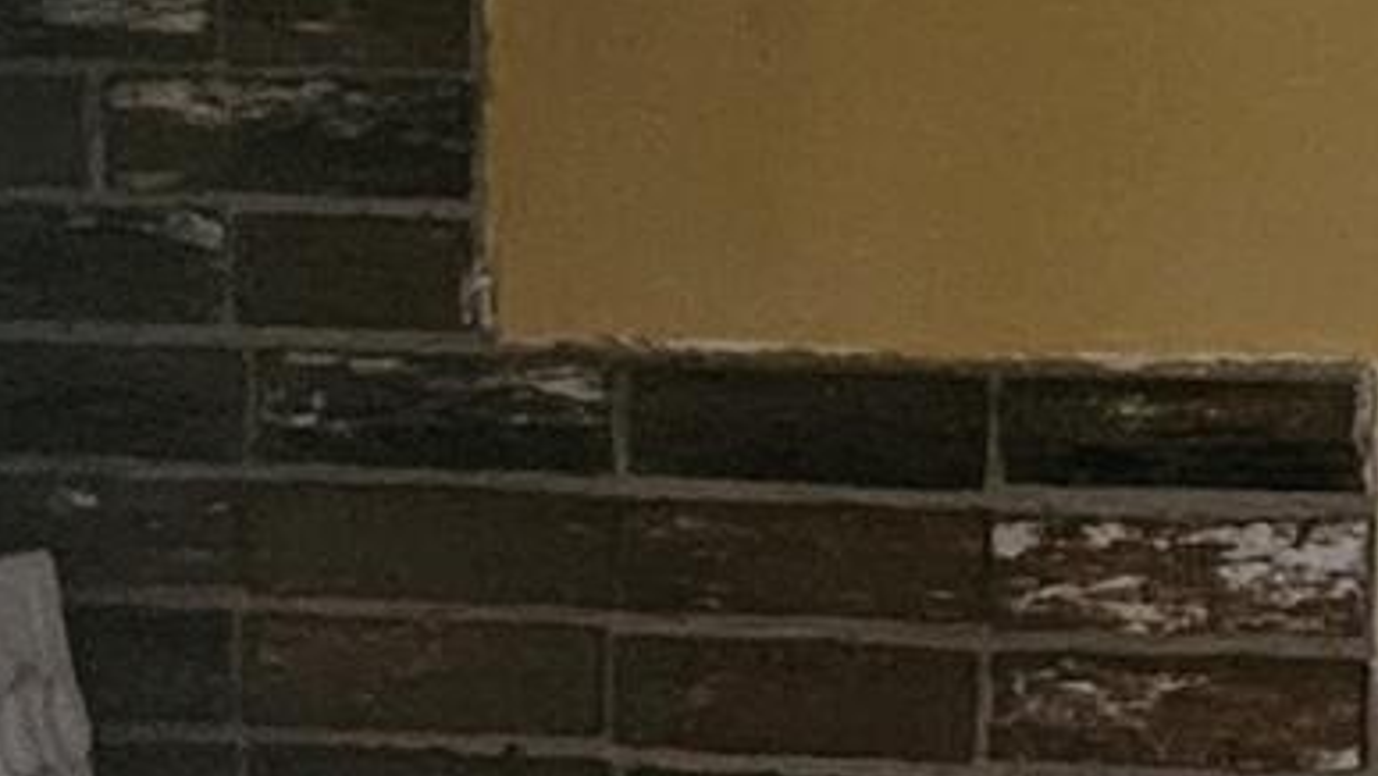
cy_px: 1196
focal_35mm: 194
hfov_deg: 10.9
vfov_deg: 6.2
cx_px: 1709
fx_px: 7091
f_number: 1.8
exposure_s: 1/24
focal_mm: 5.4
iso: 1000
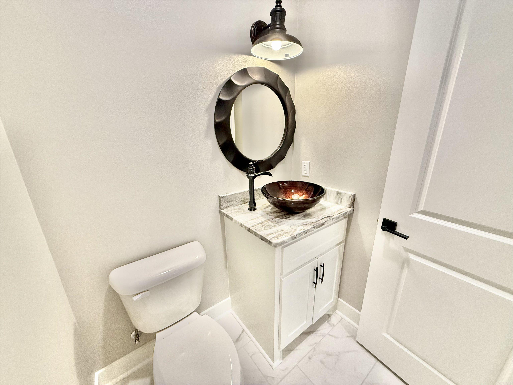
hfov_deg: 102.1
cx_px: 256
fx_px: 207
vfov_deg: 85.7
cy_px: 192
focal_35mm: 14
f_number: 2.2
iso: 250
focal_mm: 2.22
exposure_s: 1/120
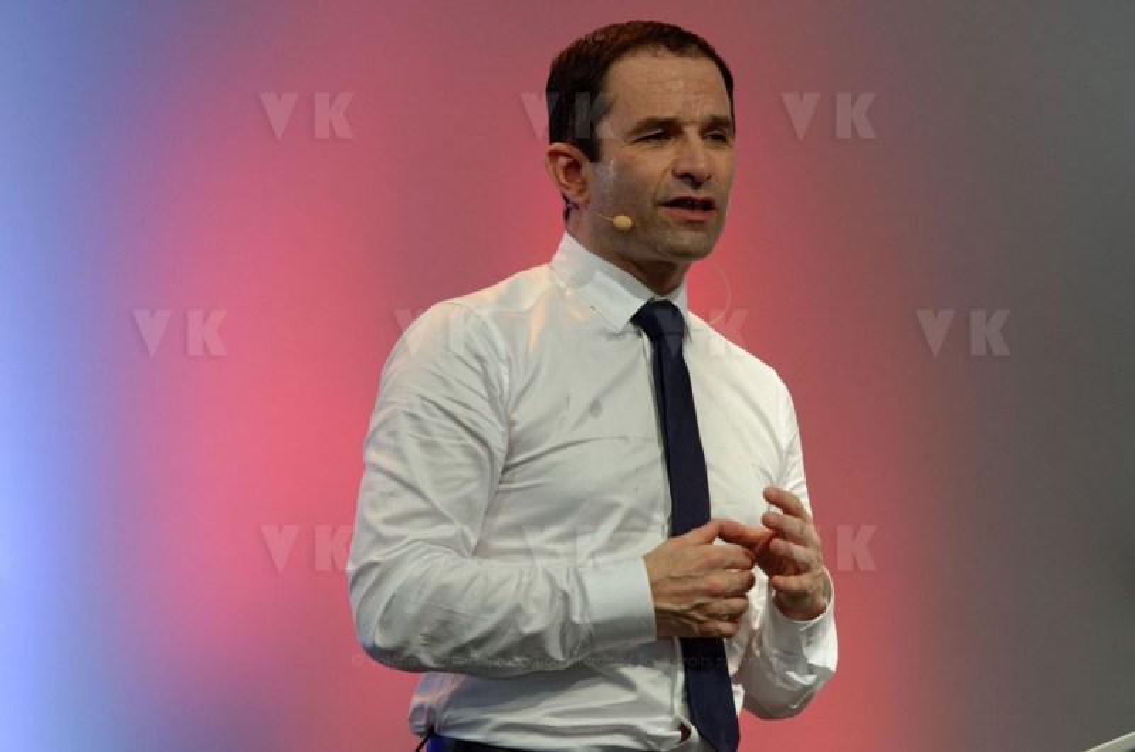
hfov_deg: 9.5
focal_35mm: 218
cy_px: 376
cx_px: 568
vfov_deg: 6.3
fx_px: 6844
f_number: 4
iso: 1000
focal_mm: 145
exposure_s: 1/500
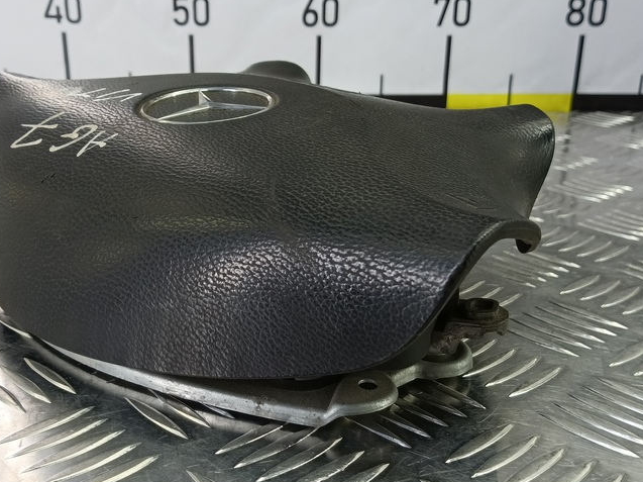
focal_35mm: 37
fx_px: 687
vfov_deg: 38.6
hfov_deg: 49.9
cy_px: 238
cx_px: 267
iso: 150
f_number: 1.6
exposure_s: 1/50
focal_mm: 4.11
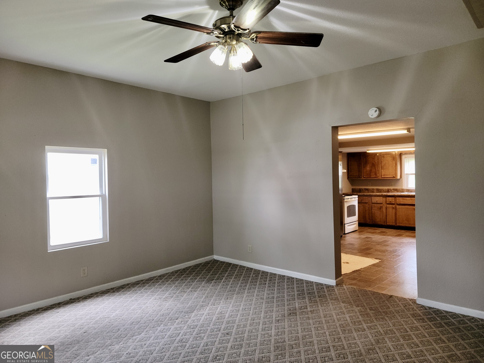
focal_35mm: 24
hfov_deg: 71.6
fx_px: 336
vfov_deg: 56.8
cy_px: 182
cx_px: 242
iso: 125
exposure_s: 1/60
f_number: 1.8
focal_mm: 6.7
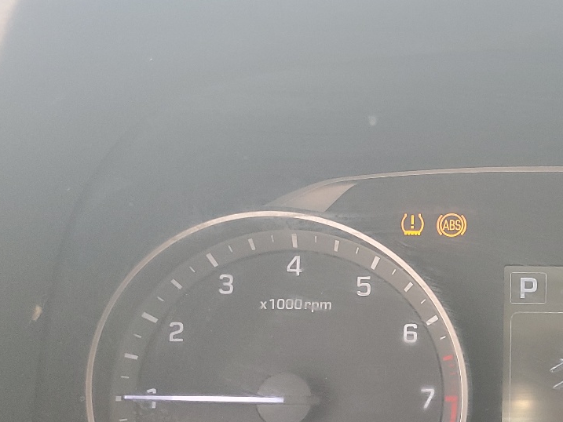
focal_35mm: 58
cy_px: 264
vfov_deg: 25.2
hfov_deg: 30.4
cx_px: 588
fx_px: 943
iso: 79
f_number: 1.5
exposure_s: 1/120
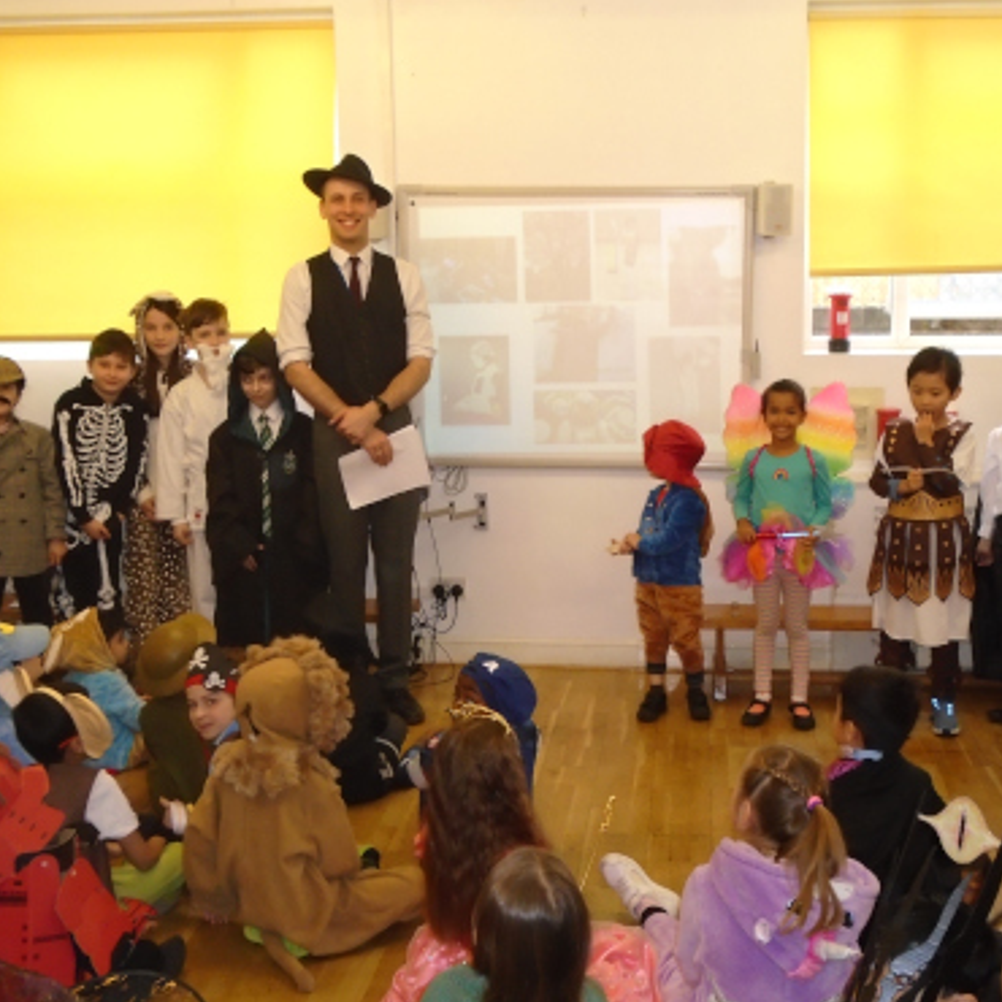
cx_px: 596
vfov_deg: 39.2
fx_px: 1408
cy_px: 500
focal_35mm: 43
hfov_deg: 39.0
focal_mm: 6.4
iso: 400
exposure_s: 1/40
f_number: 3.8
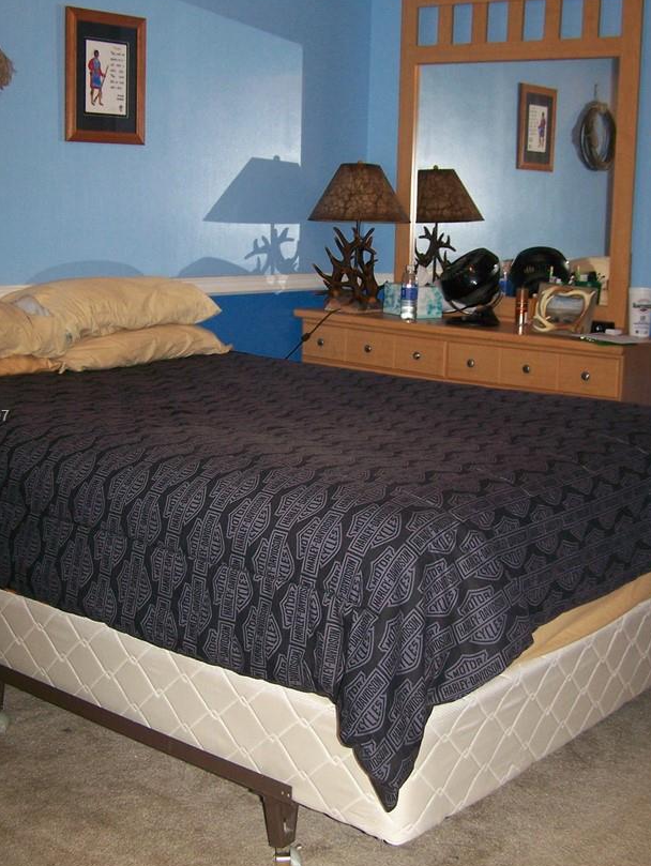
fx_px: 1202
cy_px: 417
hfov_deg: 30.3
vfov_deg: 39.6
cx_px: 340
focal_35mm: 48
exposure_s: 1/60
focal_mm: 6.3
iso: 160
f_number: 2.8
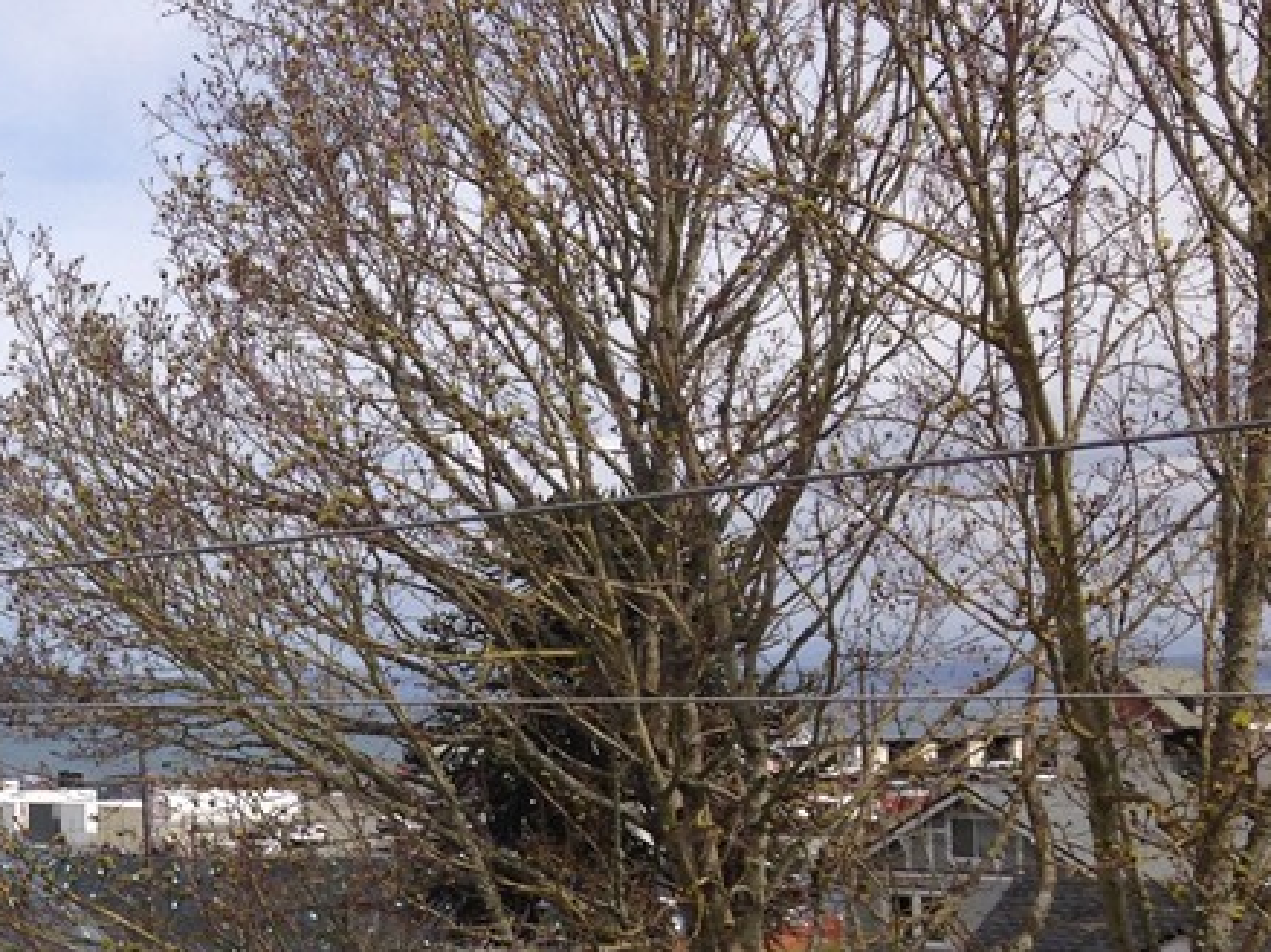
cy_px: 642
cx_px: -148
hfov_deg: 23.7
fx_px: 2826
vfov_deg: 19.1
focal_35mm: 77
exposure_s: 1/2169
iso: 50
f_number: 2.4
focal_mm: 4.12
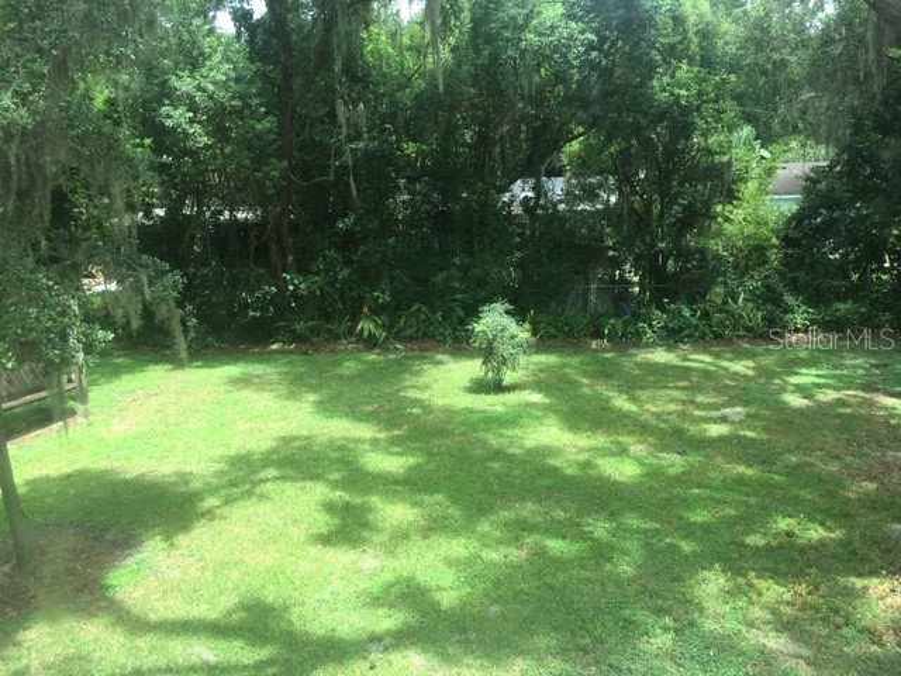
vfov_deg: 48.2
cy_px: 338
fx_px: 755
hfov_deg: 61.7
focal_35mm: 29
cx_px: 450
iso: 25
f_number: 2.2
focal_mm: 4.15
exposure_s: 1/120
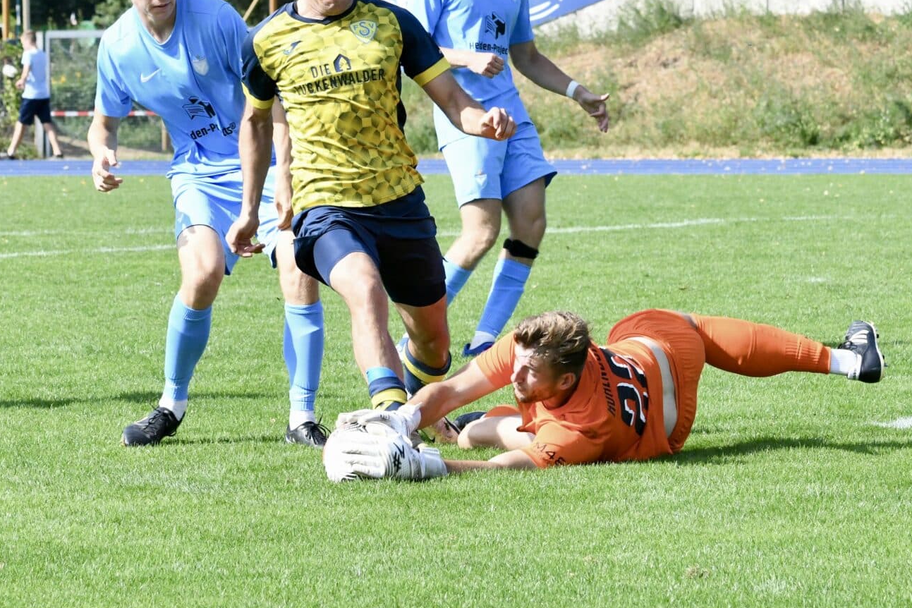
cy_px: 135
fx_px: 5016
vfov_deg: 6.9
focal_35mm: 198
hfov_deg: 10.4
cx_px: 605
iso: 2000
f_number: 9
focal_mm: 125
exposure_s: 1/1600
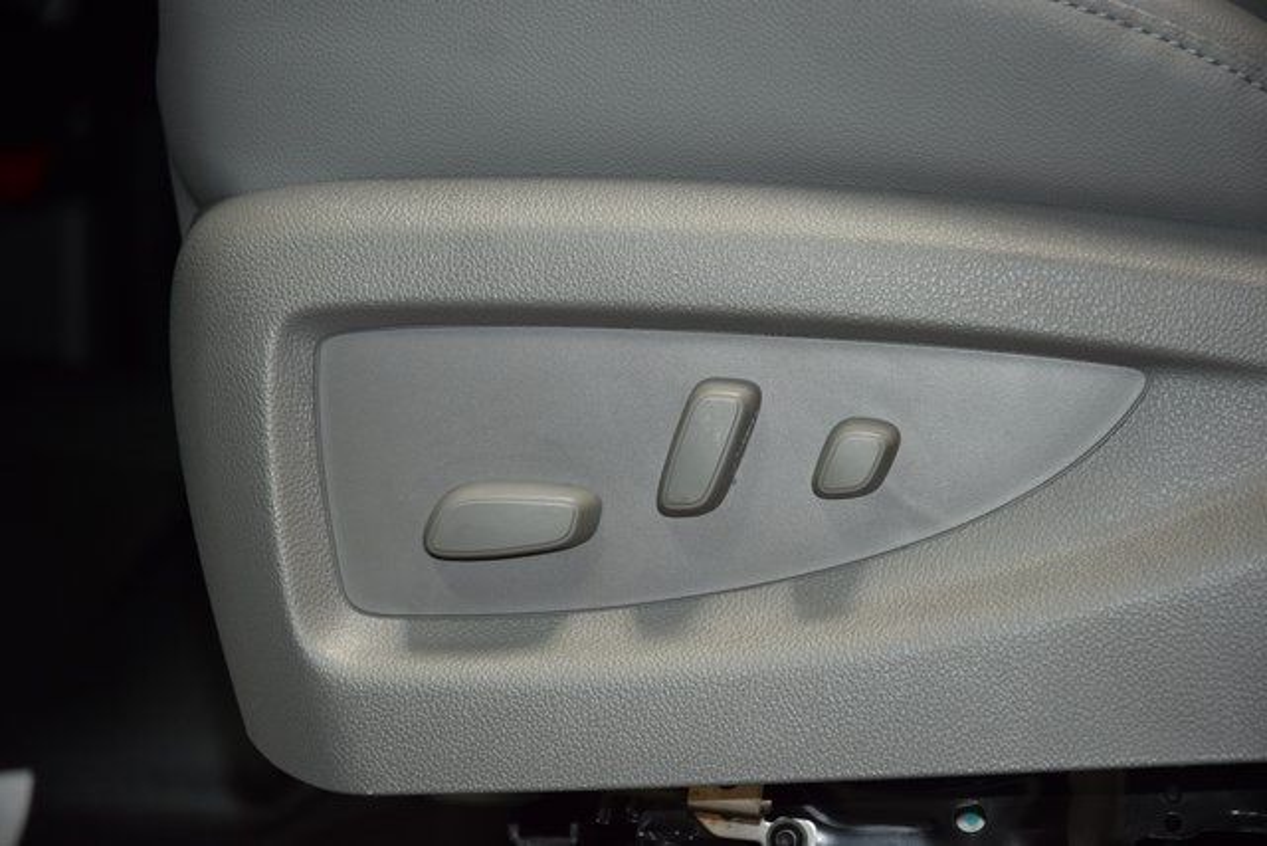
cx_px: 634
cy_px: 423
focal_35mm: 105
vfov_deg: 13.0
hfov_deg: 19.5
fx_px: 3696
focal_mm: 70
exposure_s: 1/60
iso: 1100
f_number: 4.5
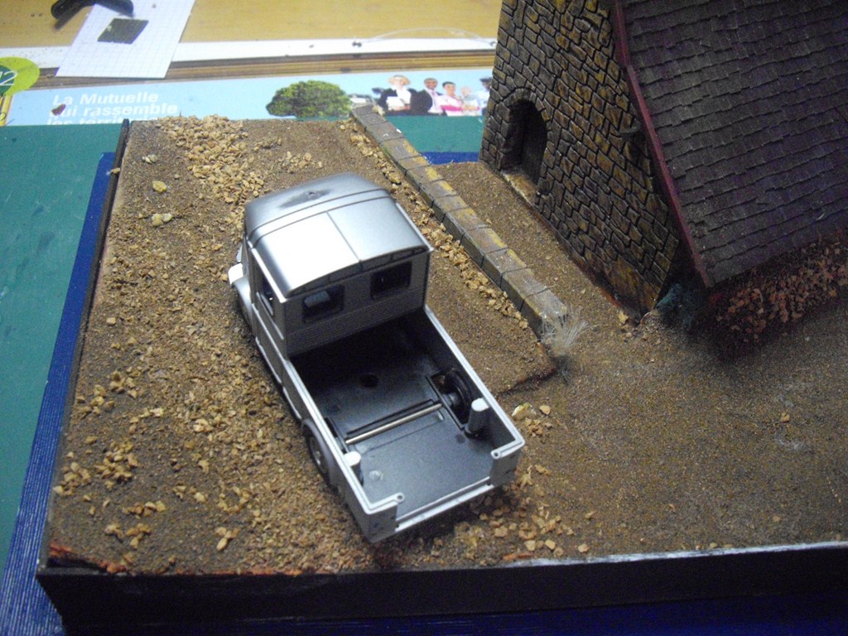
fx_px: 931
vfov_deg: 37.7
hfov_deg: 49.0
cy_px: 318
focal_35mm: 38
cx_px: 424
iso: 800
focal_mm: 7.9
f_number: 2.8
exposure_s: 1/40
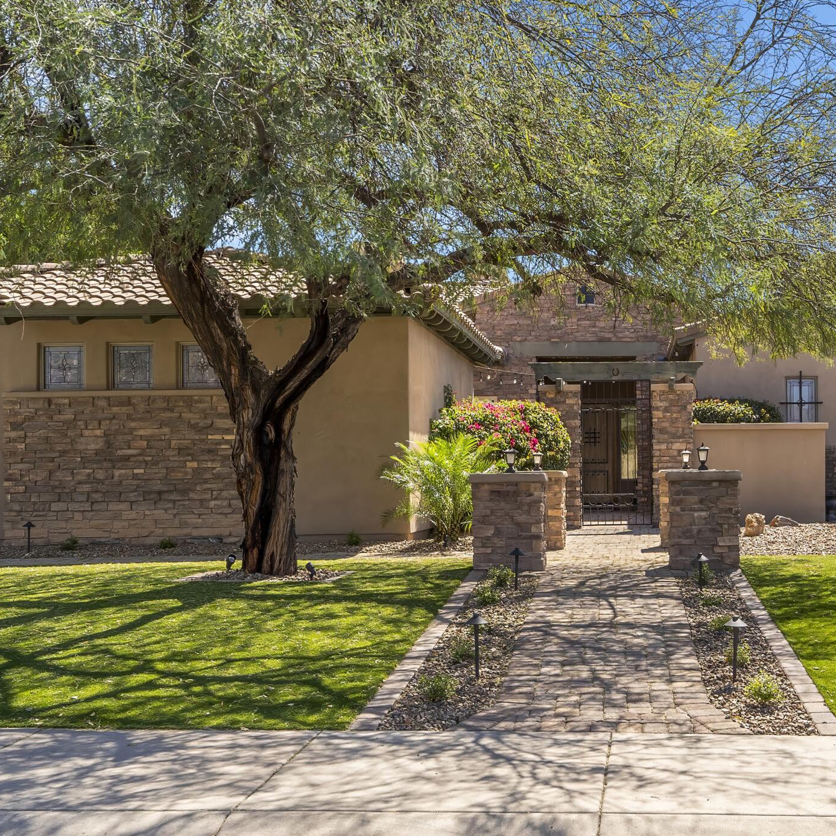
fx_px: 1257
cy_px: 417
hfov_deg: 36.4
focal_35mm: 46
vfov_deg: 36.8
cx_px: 562
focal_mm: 25
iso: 800
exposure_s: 1/1250
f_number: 8
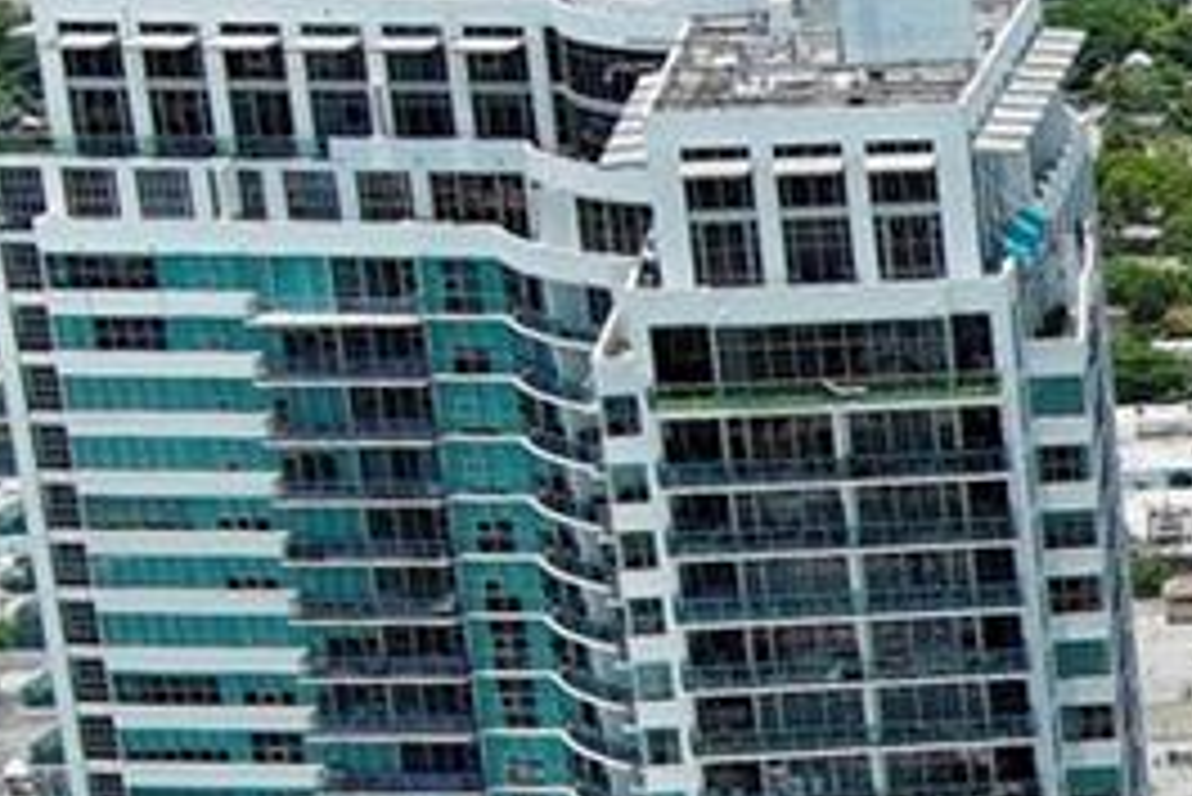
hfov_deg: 10.6
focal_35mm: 175
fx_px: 5797
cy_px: 1237
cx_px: 2519
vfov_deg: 7.7
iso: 100
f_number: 2.8
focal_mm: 10.57
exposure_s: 1/1486
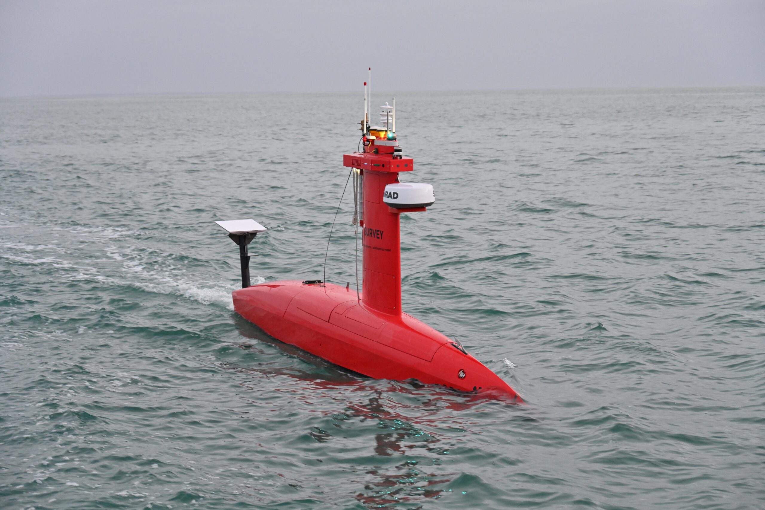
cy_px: 255
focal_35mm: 83
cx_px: 382
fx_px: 1764
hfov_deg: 24.5
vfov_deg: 16.5
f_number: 6.3
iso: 2500
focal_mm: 83
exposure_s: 1/125
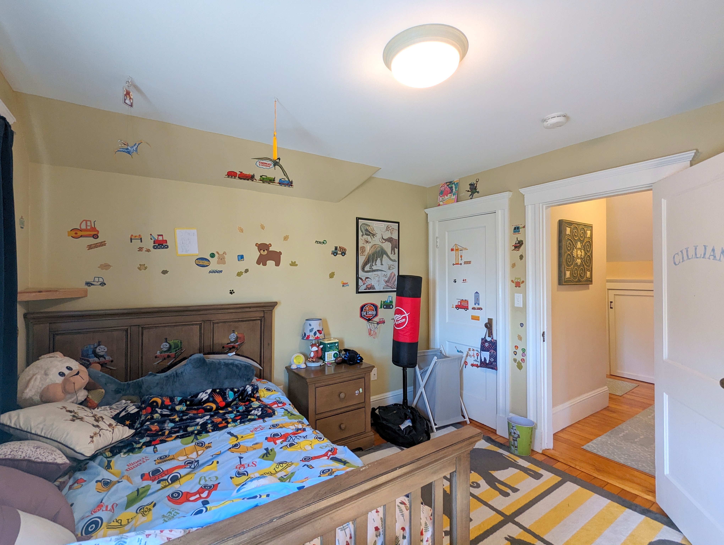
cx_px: 362
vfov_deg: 78.2
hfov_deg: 94.4
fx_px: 335
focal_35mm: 16
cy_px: 272
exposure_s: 1/40
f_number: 2.2
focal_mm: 2.35
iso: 132
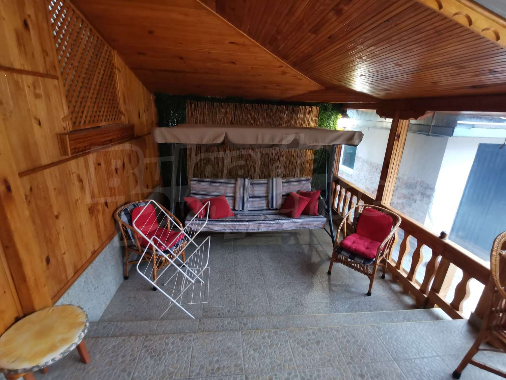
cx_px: 253
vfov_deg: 74.7
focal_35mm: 17
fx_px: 248
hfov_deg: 91.0
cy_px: 190
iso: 320
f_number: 2.2
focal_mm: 2.23
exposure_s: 1/33.3
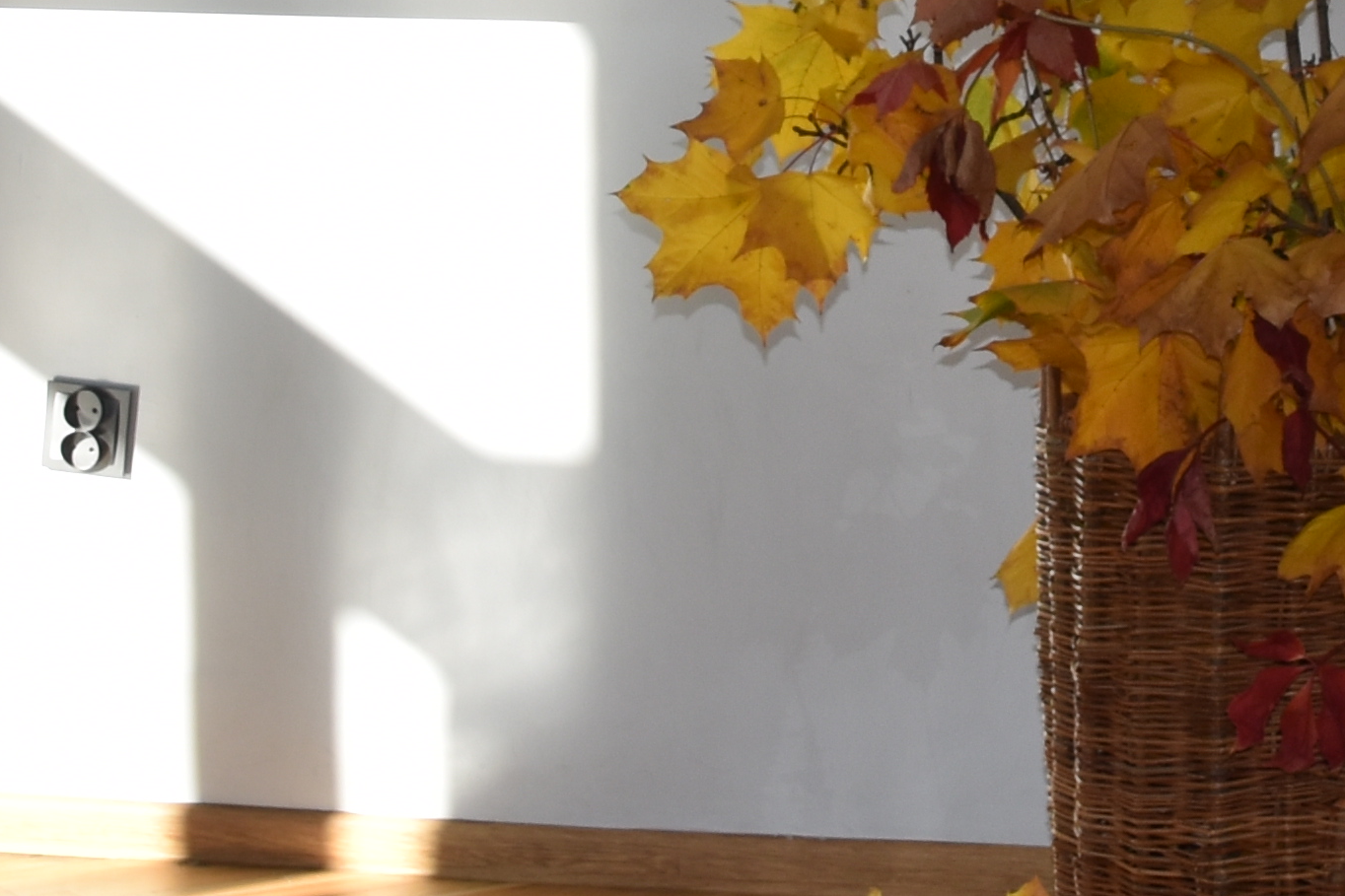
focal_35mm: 112
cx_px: 1051
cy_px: -23
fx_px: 4191
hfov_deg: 18.1
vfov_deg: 12.1
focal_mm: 17
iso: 160
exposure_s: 1/125
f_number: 5.6
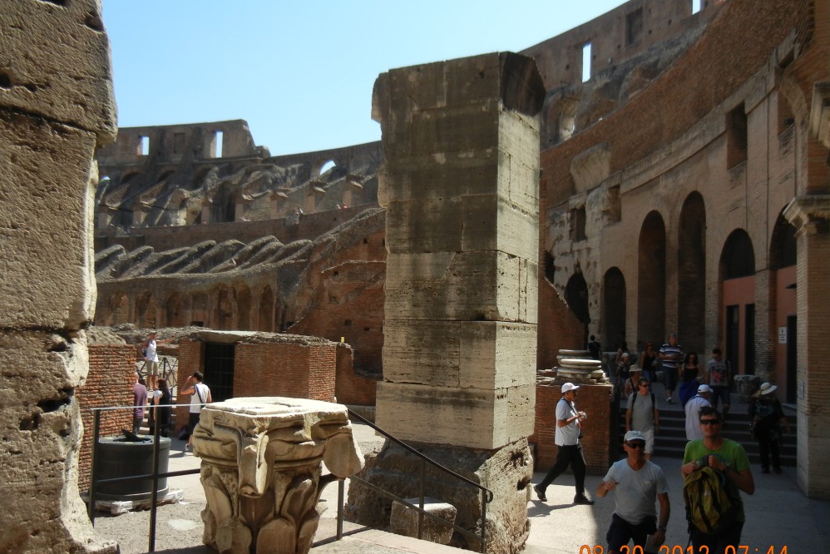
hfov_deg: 58.7
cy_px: 303
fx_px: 738
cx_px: 415
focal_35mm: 32
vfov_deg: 41.1
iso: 160
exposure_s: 1/939
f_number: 3.5
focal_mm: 5.4
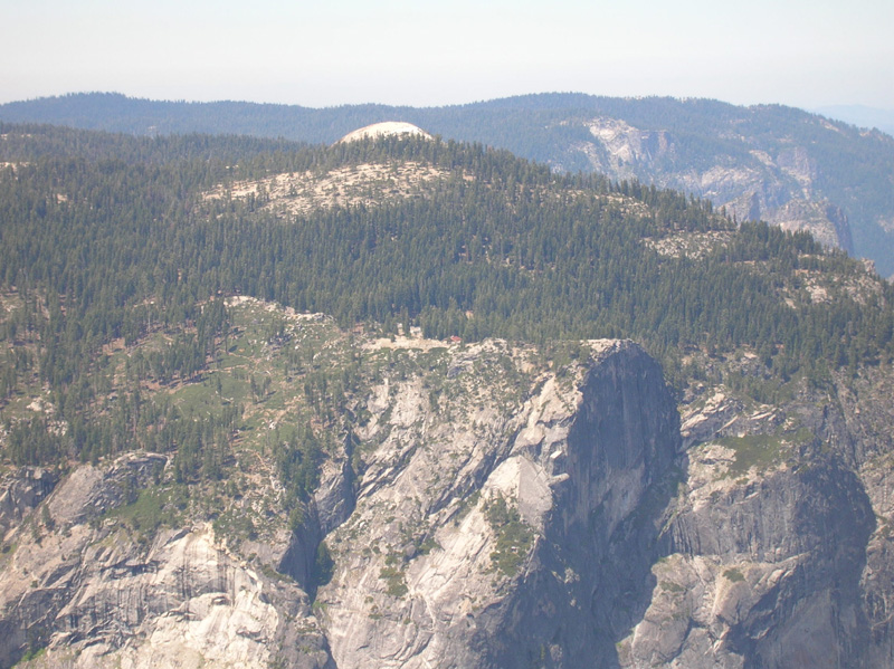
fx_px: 2710
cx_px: 447
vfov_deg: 14.1
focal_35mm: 105
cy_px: 334
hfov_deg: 18.7
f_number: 4.9
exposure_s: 1/222
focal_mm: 17.4
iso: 50
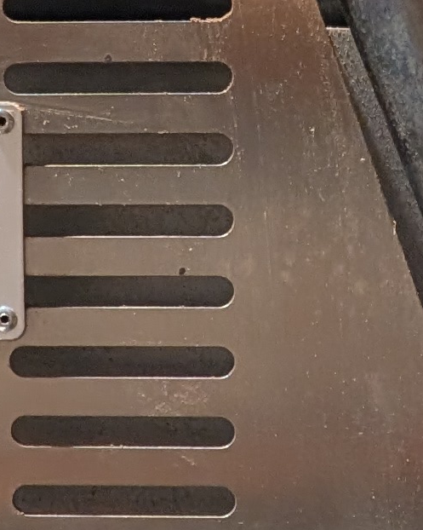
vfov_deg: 11.6
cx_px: 357
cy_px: 934
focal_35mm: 154
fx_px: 2412
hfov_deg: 10.0
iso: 154
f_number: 1.68
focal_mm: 6.9
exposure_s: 1/100
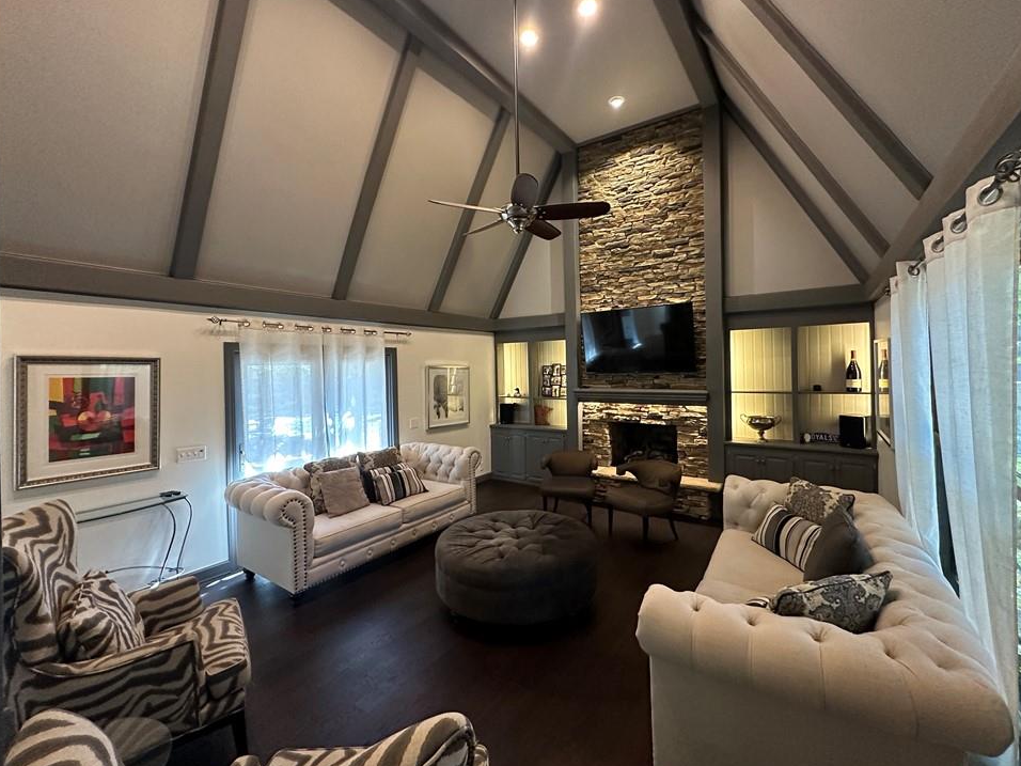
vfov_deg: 81.7
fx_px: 442
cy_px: 369
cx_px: 518
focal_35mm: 15
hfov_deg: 98.2
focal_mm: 2.22
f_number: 2.2
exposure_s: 1/60
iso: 500
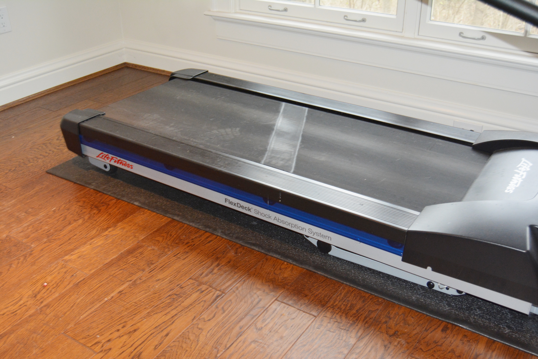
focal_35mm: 36
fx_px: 538
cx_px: 269
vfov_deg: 36.9
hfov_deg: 53.1
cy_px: 180
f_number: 3.8
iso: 1600
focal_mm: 24
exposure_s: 1/60
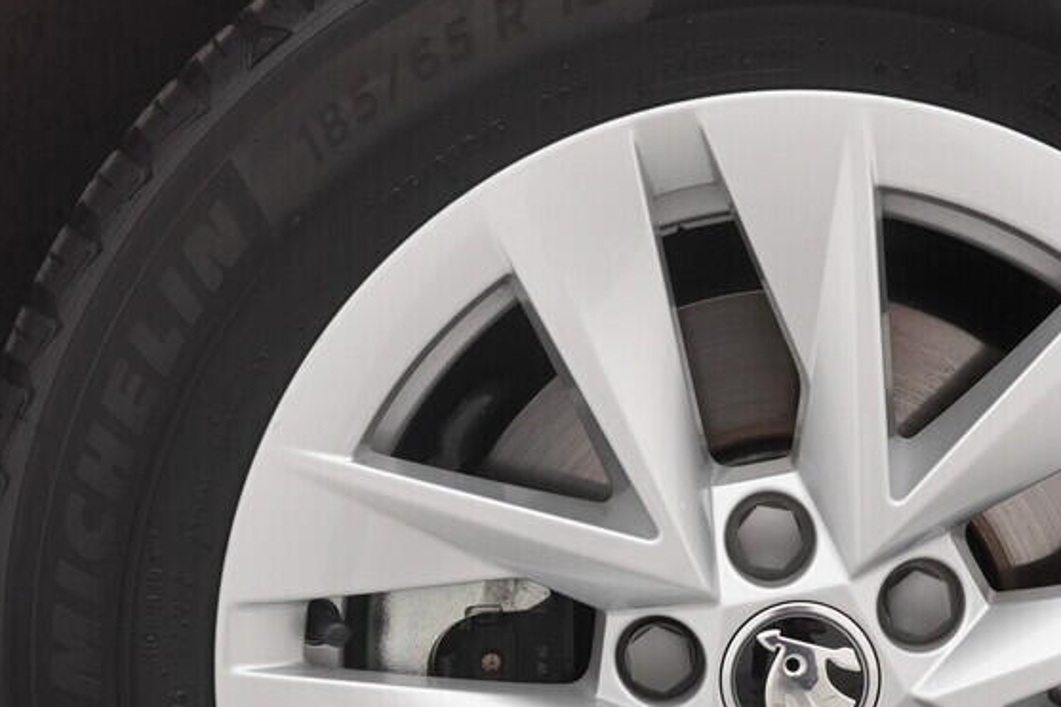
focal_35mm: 93
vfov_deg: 14.6
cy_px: 584
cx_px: 787
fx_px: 2740
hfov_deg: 21.7
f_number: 6.3
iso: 800
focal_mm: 24
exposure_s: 1/200
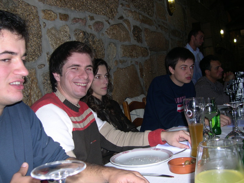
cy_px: 92
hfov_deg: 49.0
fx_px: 268
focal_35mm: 38
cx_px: 122
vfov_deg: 37.7
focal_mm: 8
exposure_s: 1/60
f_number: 2.8
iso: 100
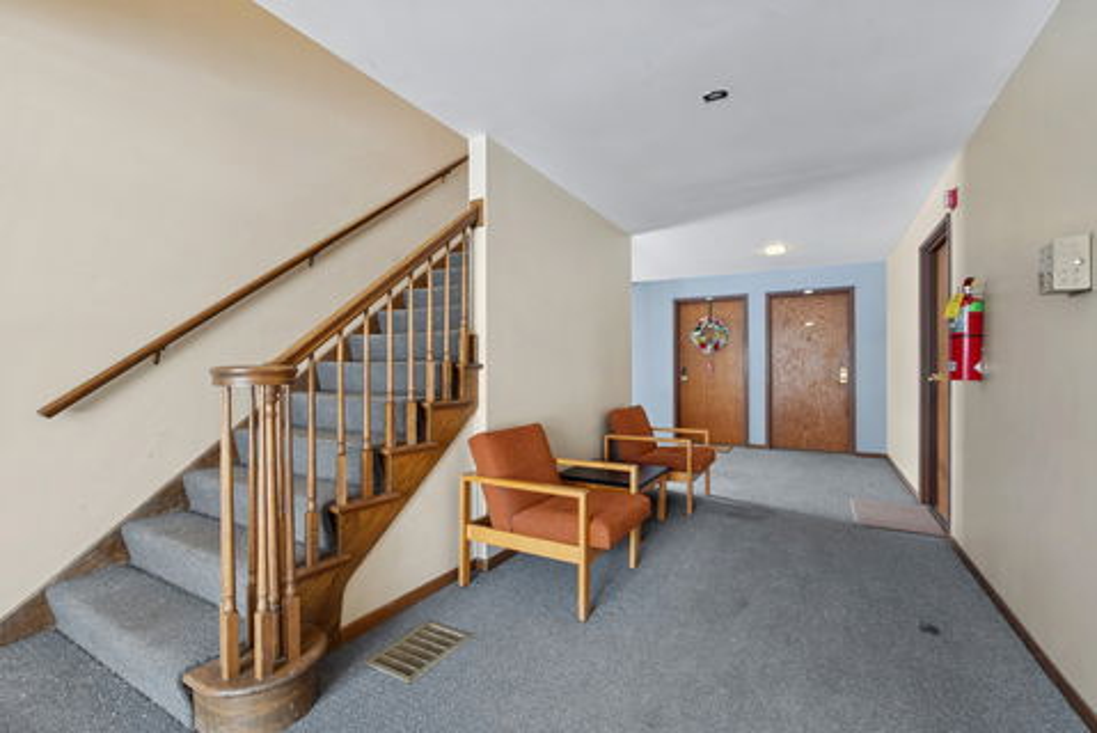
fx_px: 457
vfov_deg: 77.4
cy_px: 366
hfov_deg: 100.4
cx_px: 548
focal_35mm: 15
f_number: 8
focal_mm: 10
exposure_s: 1/4
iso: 400
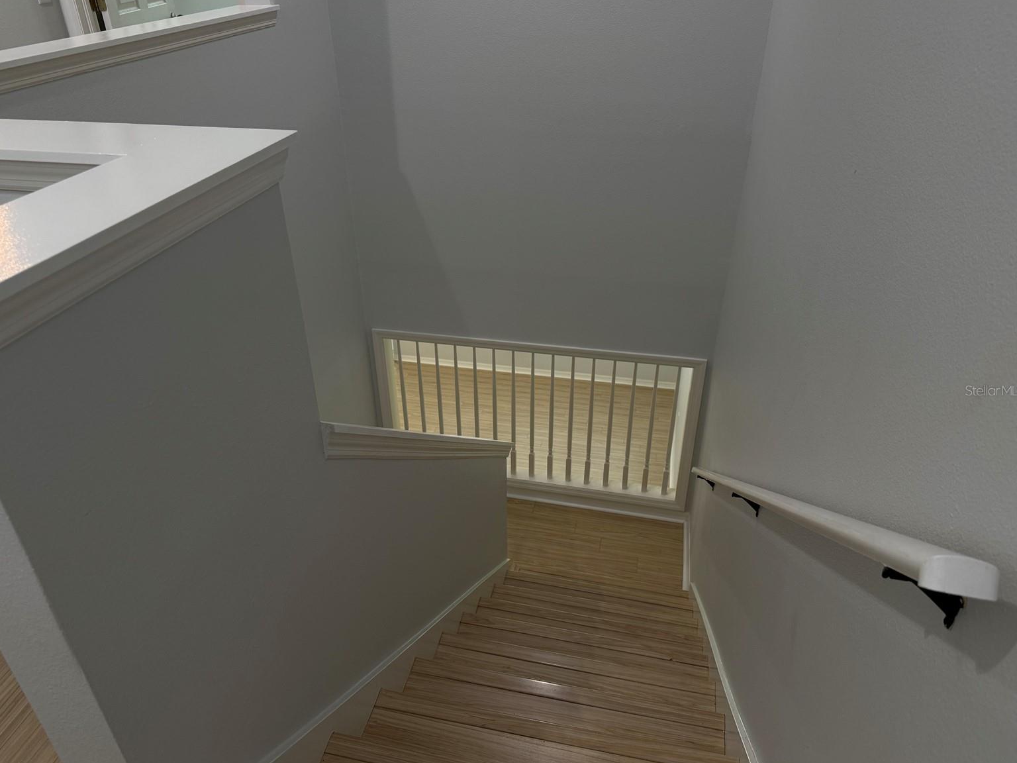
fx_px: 734
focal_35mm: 25
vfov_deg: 54.9
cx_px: 498
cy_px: 390
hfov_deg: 69.4
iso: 160
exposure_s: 1/120
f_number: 1.78
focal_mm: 6.76
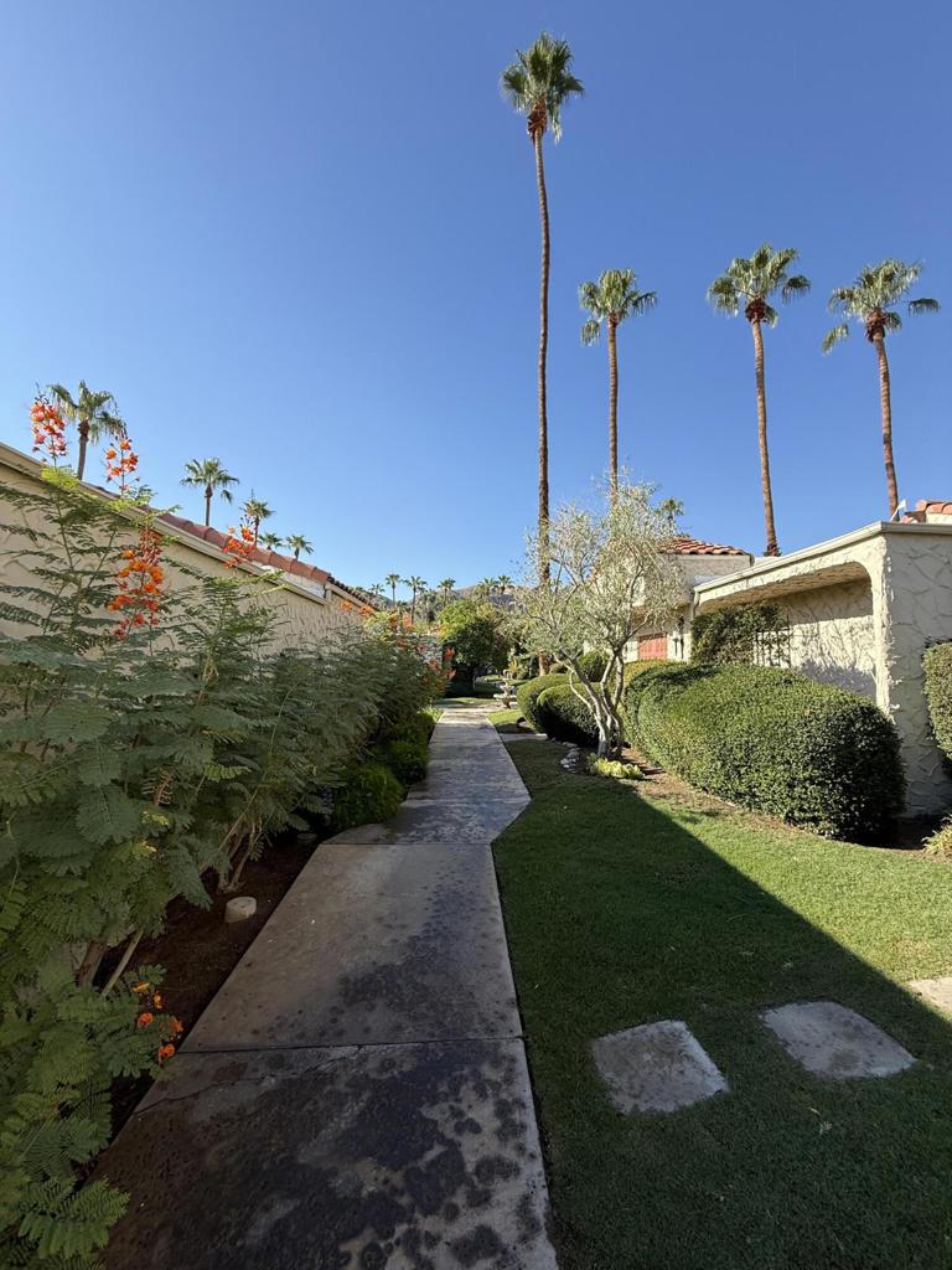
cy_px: 635
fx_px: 513
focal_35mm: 14
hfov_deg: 85.7
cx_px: 476
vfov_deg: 102.1
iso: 50
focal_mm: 2.22
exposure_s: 1/1167
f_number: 2.2
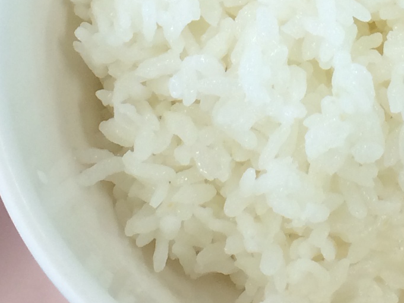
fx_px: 1681
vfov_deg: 10.0
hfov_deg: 13.6
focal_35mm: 144
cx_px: 342
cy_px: -140
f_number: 2.2
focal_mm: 4.12
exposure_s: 1/60
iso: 50
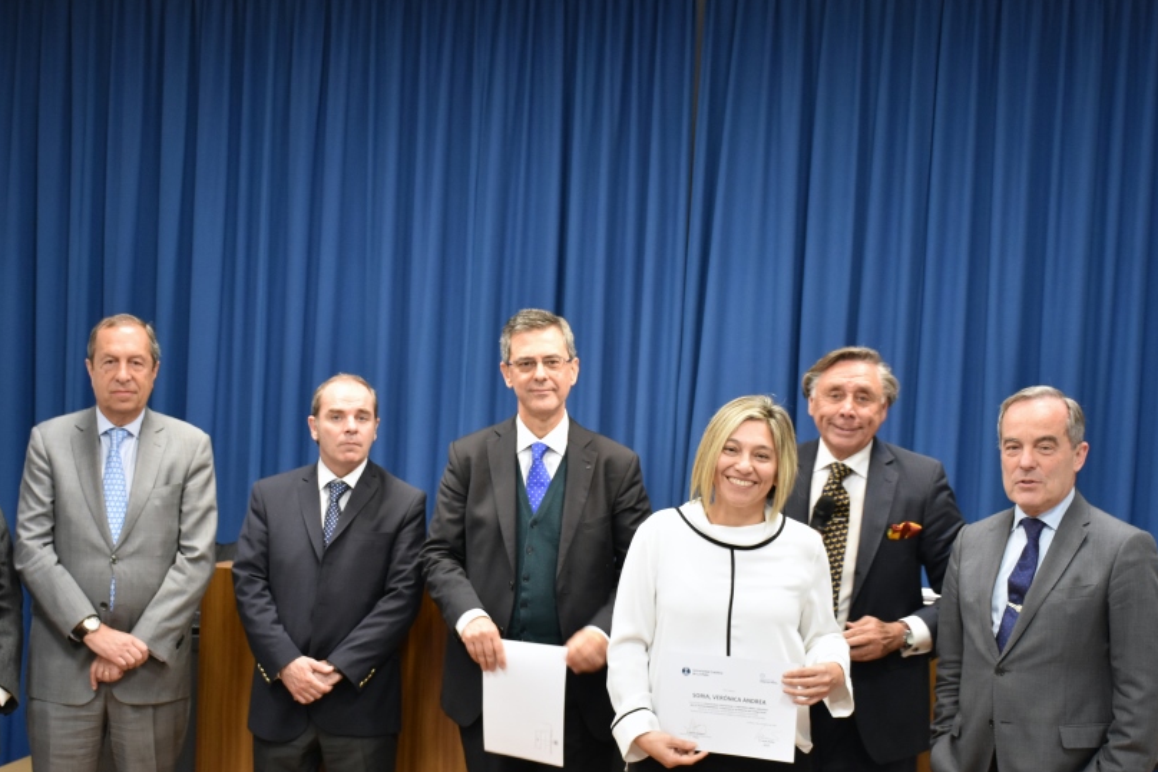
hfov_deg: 35.0
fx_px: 1834
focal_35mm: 57
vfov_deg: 23.8
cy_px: 458
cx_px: 543
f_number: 4
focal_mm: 30
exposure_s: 1/60
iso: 1250
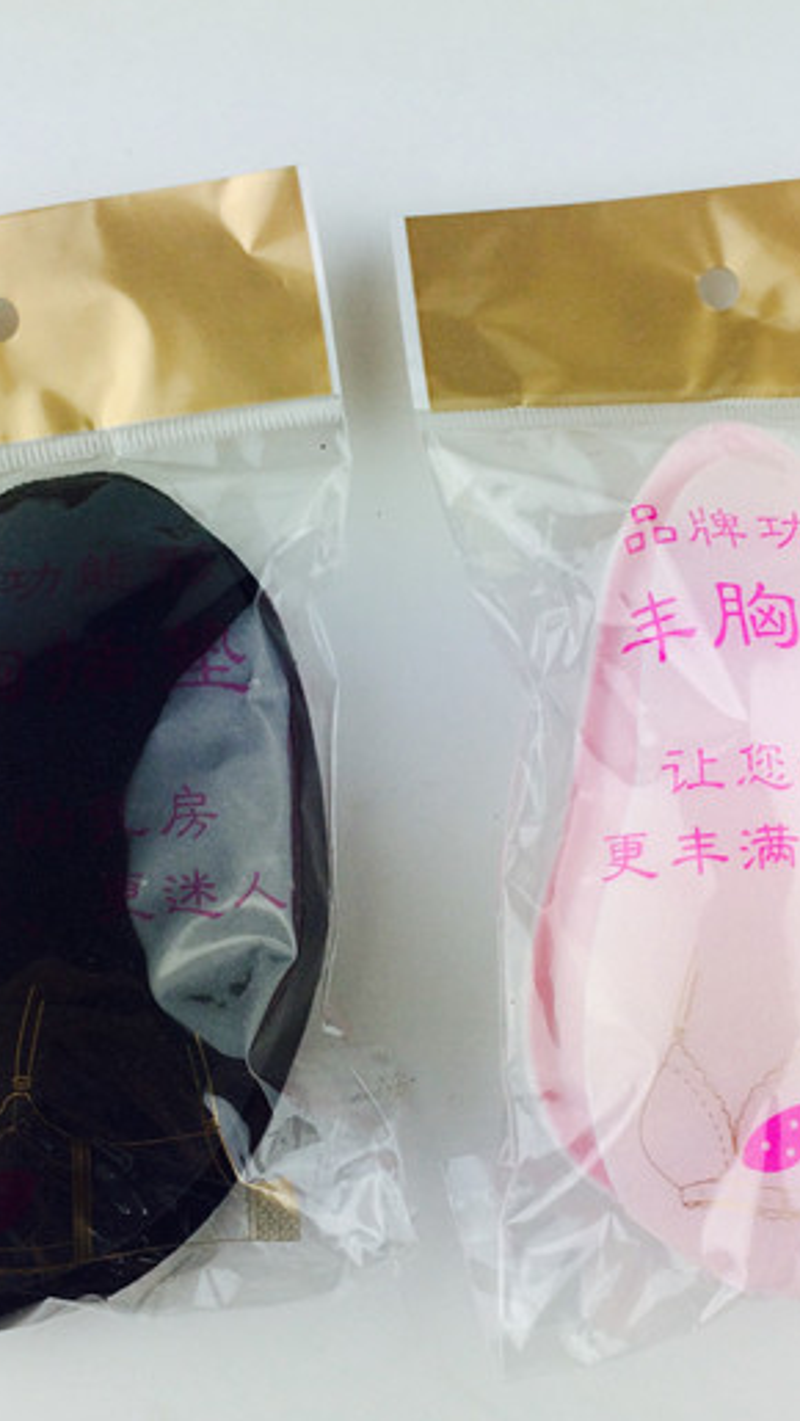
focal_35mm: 46
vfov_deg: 44.6
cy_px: 742
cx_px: 417
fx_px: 1733
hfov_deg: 26.0
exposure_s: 1/357
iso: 32
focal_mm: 4.15
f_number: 2.2
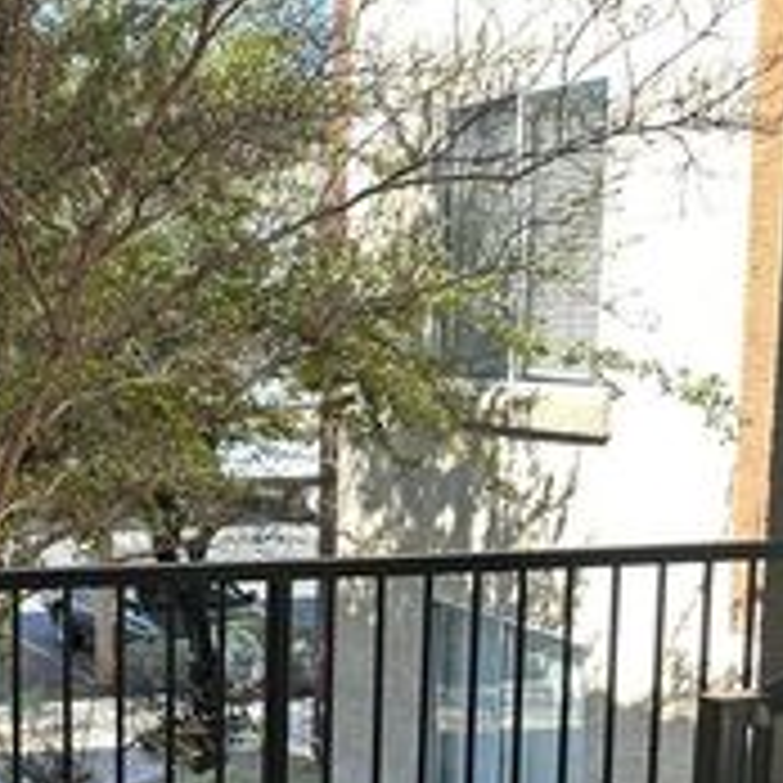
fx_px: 1561
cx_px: -302
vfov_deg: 28.1
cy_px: 461
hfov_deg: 23.9
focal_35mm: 61
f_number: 1.78
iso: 80
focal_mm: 6.86
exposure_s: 1/351
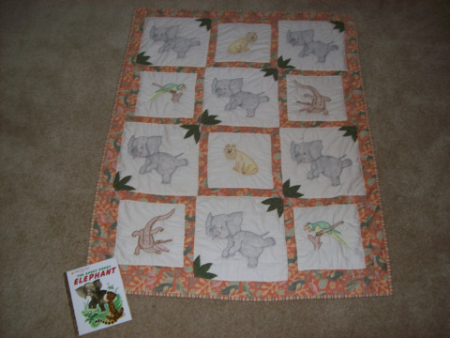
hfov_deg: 51.4
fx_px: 468
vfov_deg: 39.7
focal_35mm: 36
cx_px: 225
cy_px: 169
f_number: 2.7
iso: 80
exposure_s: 1/64
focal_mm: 6
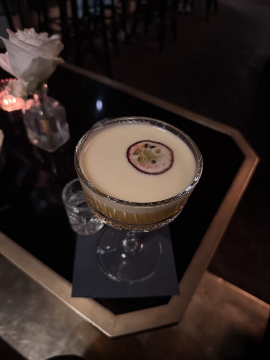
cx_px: 135
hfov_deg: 56.8
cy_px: 180
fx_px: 250
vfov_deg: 71.6
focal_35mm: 24
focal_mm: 6.76
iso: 800
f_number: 1.78
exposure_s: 1/25
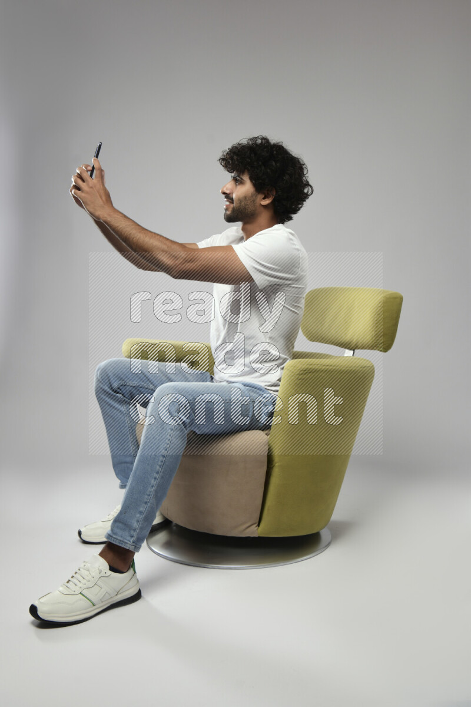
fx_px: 706
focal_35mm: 36
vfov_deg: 53.1
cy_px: 354
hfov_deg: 36.9
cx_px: 236
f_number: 6.3
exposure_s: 1/125
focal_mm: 36
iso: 400
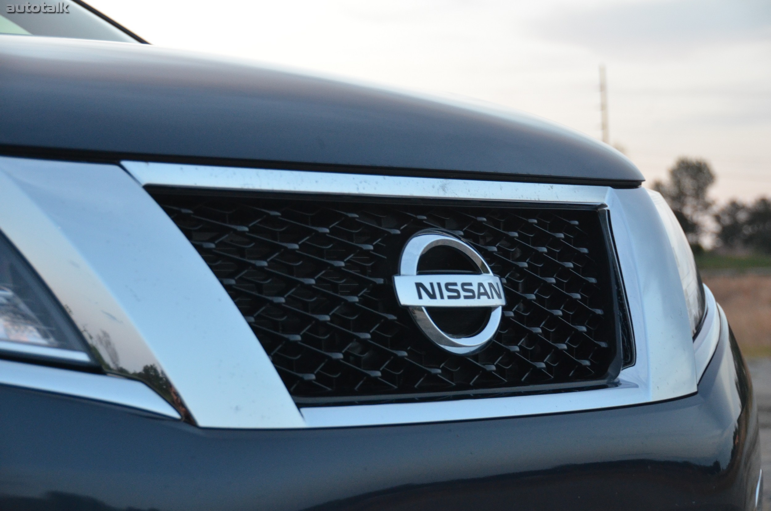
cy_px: 256
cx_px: 386
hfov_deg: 24.2
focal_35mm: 84
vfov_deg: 16.2
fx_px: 1795
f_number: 4.8
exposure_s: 1/100
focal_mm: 56
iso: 1600
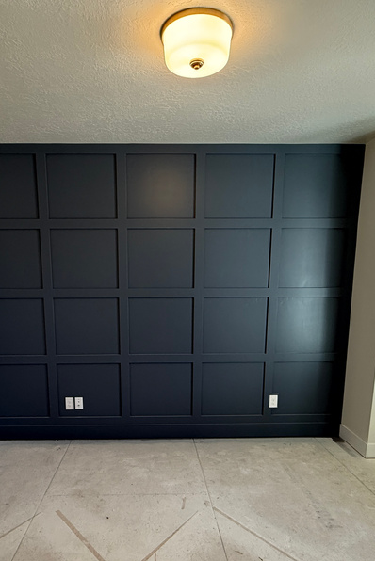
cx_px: 158
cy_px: 354
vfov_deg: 70.2
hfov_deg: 51.1
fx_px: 390
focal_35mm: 25
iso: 160
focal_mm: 2.22
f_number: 2.2
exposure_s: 1/120
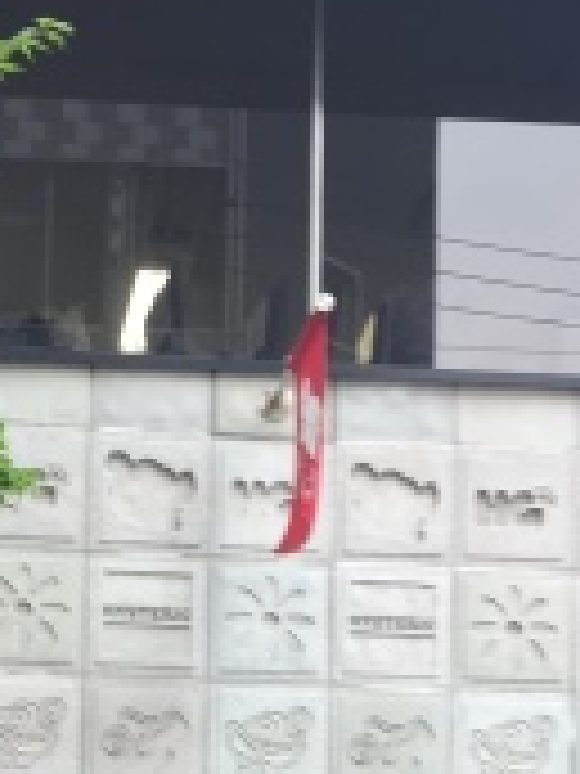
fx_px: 2413
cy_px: 1089
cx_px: 117
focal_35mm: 108
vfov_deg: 16.8
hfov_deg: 13.6
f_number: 2.2
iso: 32
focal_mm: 4.15
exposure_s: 1/60
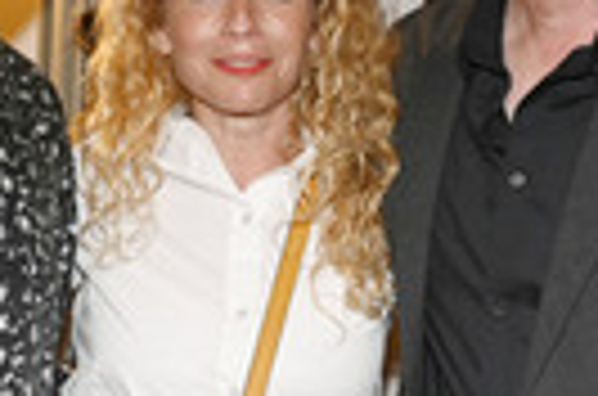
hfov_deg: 18.3
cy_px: 230
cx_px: 254
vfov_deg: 12.2
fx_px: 1856
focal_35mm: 112
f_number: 6.3
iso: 2500
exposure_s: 1/60
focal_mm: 33
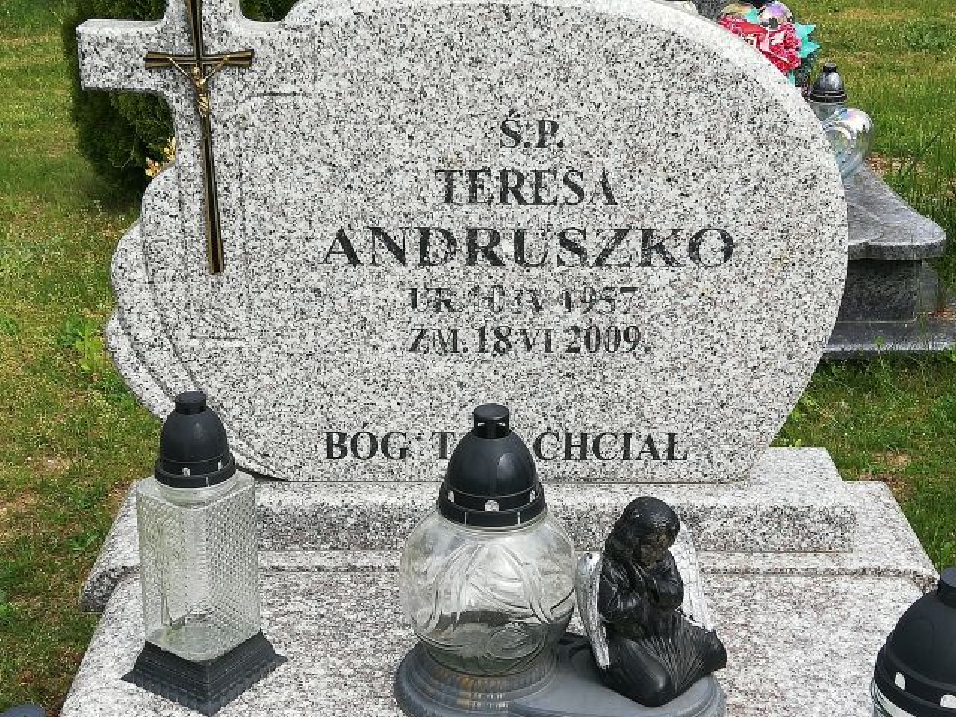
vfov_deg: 24.4
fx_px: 1657
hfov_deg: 32.2
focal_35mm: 60
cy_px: 358
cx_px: 478
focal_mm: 3.81
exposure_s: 1/541
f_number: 2.2
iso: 50
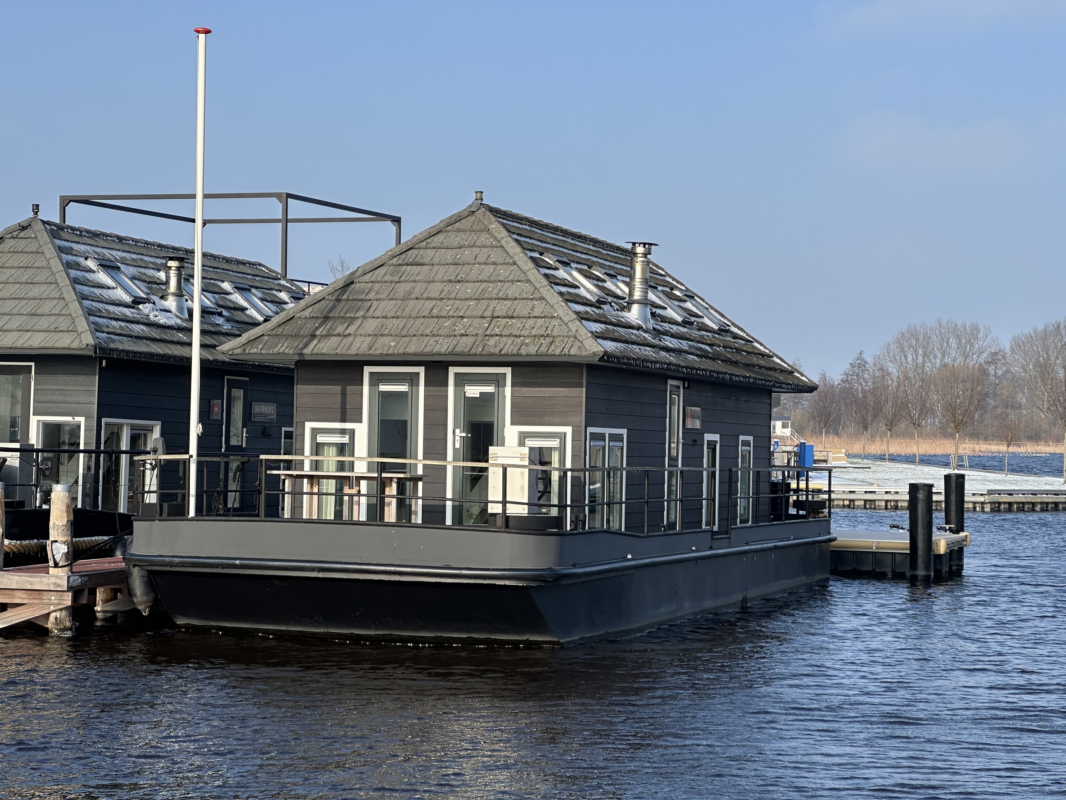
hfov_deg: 25.3
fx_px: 2371
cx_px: 533
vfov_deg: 19.1
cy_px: 400
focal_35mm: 77
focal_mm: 9
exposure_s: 1/626
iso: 32
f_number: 2.8
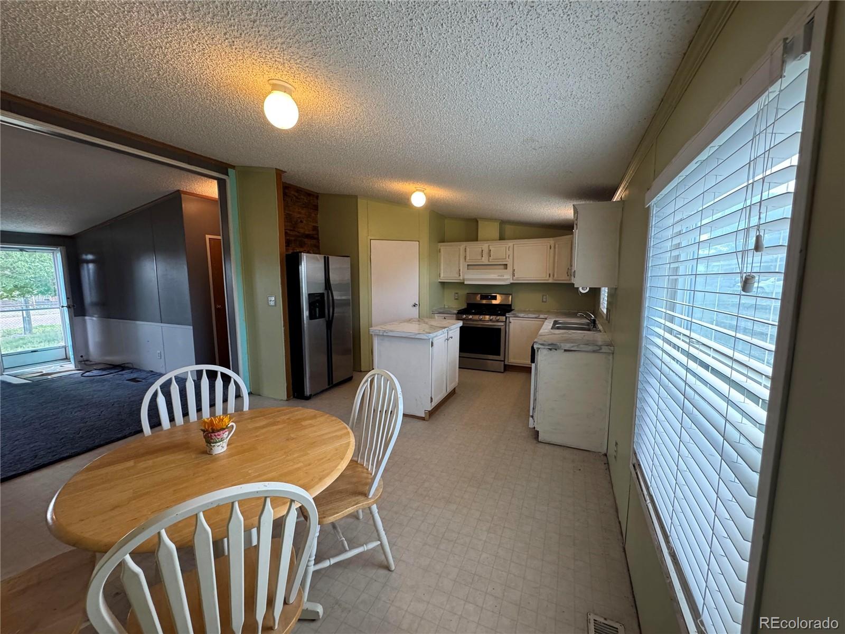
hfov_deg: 102.1
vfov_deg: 85.7
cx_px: 422
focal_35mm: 14
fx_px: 342
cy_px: 317
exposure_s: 1/120
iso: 320
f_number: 2.2
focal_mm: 2.22
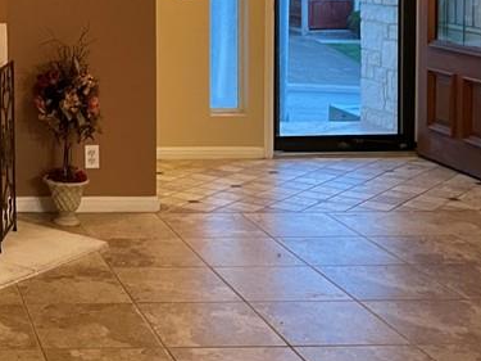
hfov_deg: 24.3
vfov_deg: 20.1
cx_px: -126
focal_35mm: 71
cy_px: 5
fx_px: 986
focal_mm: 4.2
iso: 500
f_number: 1.6
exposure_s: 1/30
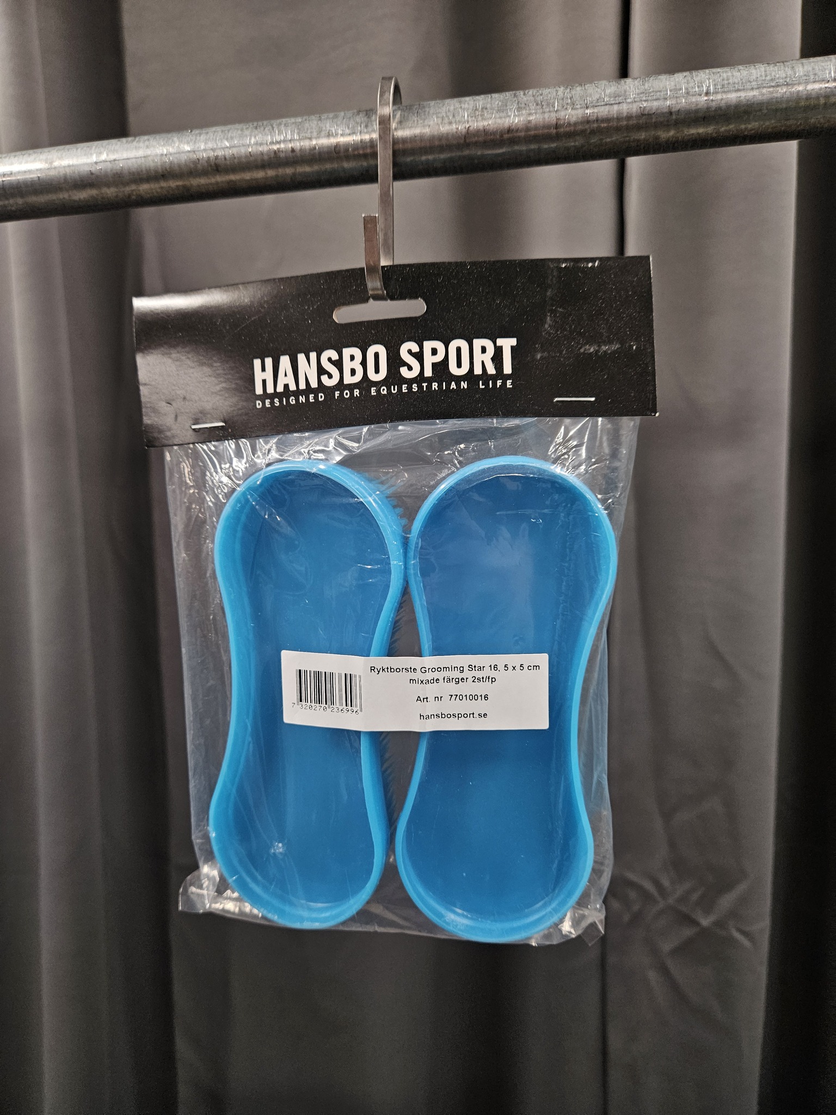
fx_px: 741
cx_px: 418
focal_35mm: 23
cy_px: 558
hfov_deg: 58.9
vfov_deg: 73.9
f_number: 1.8
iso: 200
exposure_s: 1/142
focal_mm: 5.4
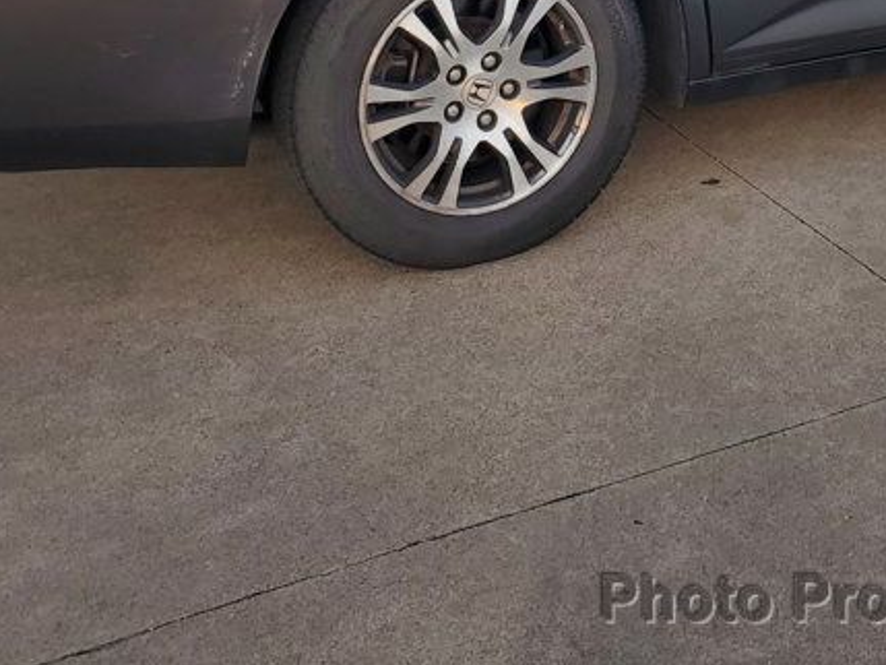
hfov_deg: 30.3
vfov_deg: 22.0
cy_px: -124
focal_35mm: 62
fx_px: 1587
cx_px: 725
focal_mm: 4.3
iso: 50
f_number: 2.4
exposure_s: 1/120
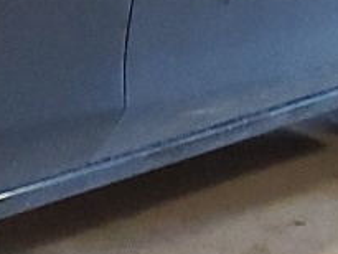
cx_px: -417
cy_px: -64
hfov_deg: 9.0
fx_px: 1983
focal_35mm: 203
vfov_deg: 7.3
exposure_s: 1/40
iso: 299
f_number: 1.5
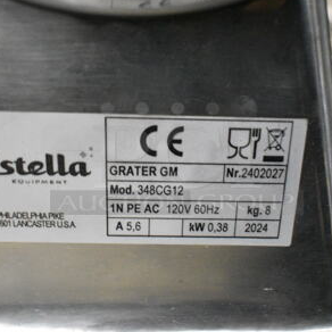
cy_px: 155
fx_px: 521
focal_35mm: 48
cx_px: 177
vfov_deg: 35.3
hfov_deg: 35.3
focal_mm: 18
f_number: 3.5
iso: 6400
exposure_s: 1/80
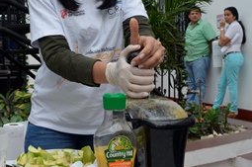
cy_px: 60
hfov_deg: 34.7
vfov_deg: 24.0
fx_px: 391
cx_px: 54
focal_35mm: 56
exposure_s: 1/60
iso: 220
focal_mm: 18
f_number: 8
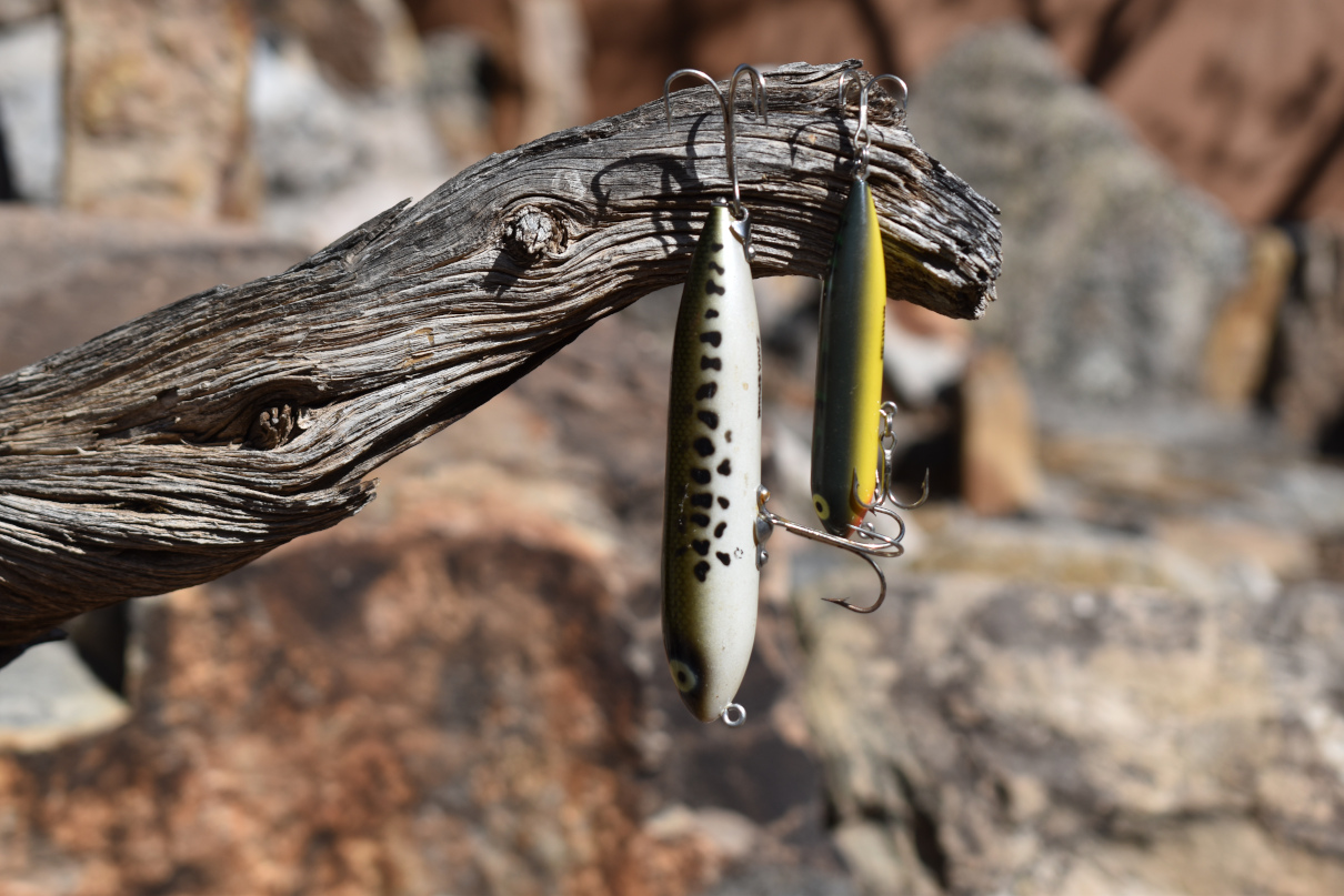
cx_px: 672
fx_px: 3080
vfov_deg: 16.6
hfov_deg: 24.6
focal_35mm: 82
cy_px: 448
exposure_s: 1/640
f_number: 5.6
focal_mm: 55
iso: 100
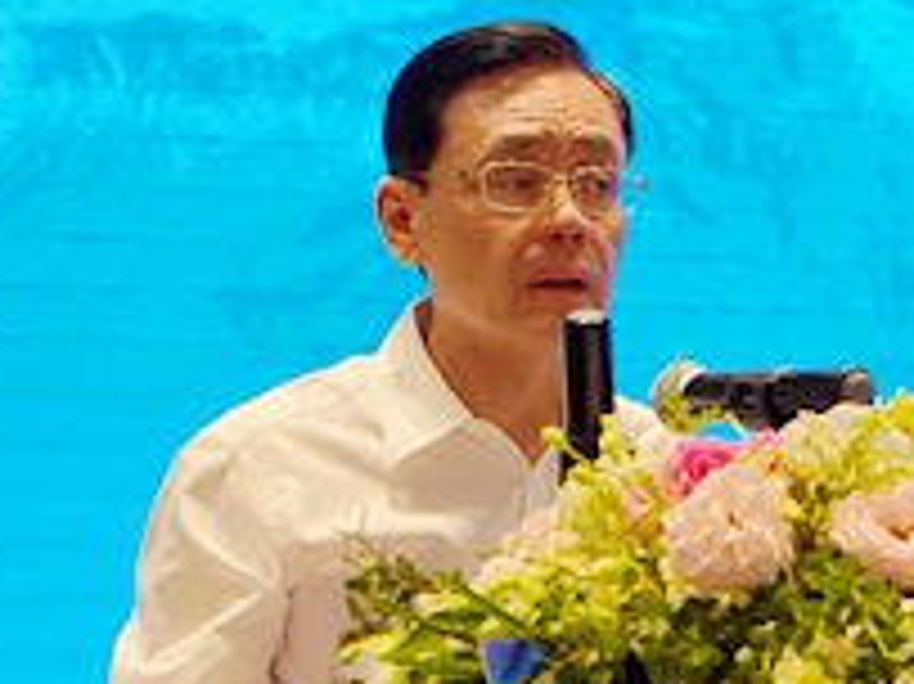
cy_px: 315
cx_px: 851
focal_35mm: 159
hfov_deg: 12.3
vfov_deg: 9.3
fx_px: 4196
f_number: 4
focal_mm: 56
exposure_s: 1/160
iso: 1600
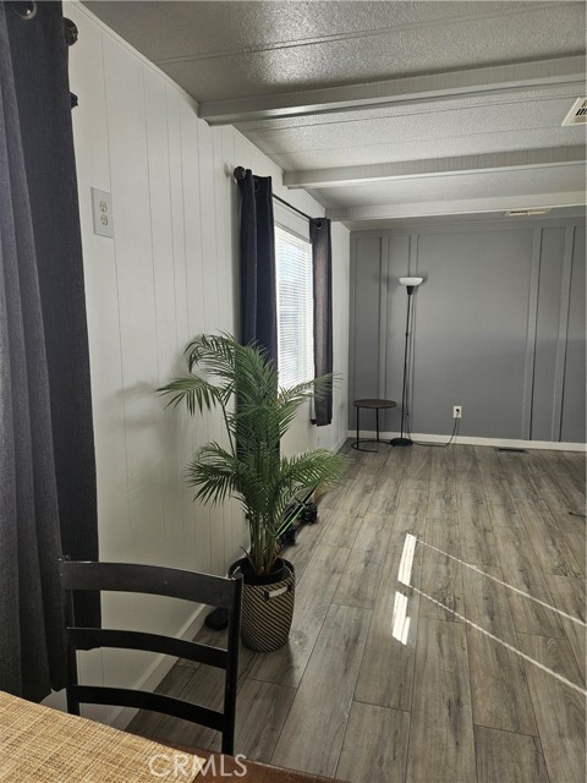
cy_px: 392
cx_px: 294
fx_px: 520
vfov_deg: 73.9
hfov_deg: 58.9
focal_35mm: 23
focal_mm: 5.4
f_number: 1.8
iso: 50
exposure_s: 1/120
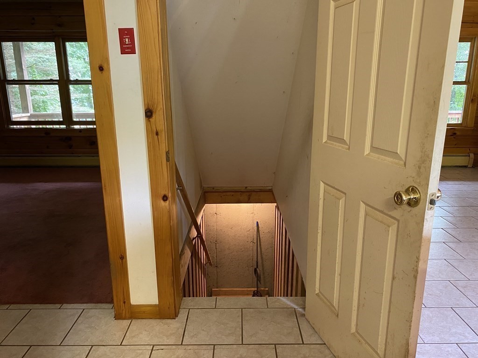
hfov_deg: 67.3
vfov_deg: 53.1
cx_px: 239
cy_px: 179
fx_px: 359
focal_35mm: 26
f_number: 1.8
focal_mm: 4.25
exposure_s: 1/60
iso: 400
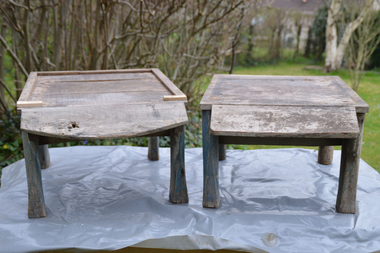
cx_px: 190
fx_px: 506
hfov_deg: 41.1
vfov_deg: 28.0
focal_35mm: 48
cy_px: 126
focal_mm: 32
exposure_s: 1/100
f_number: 5
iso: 400
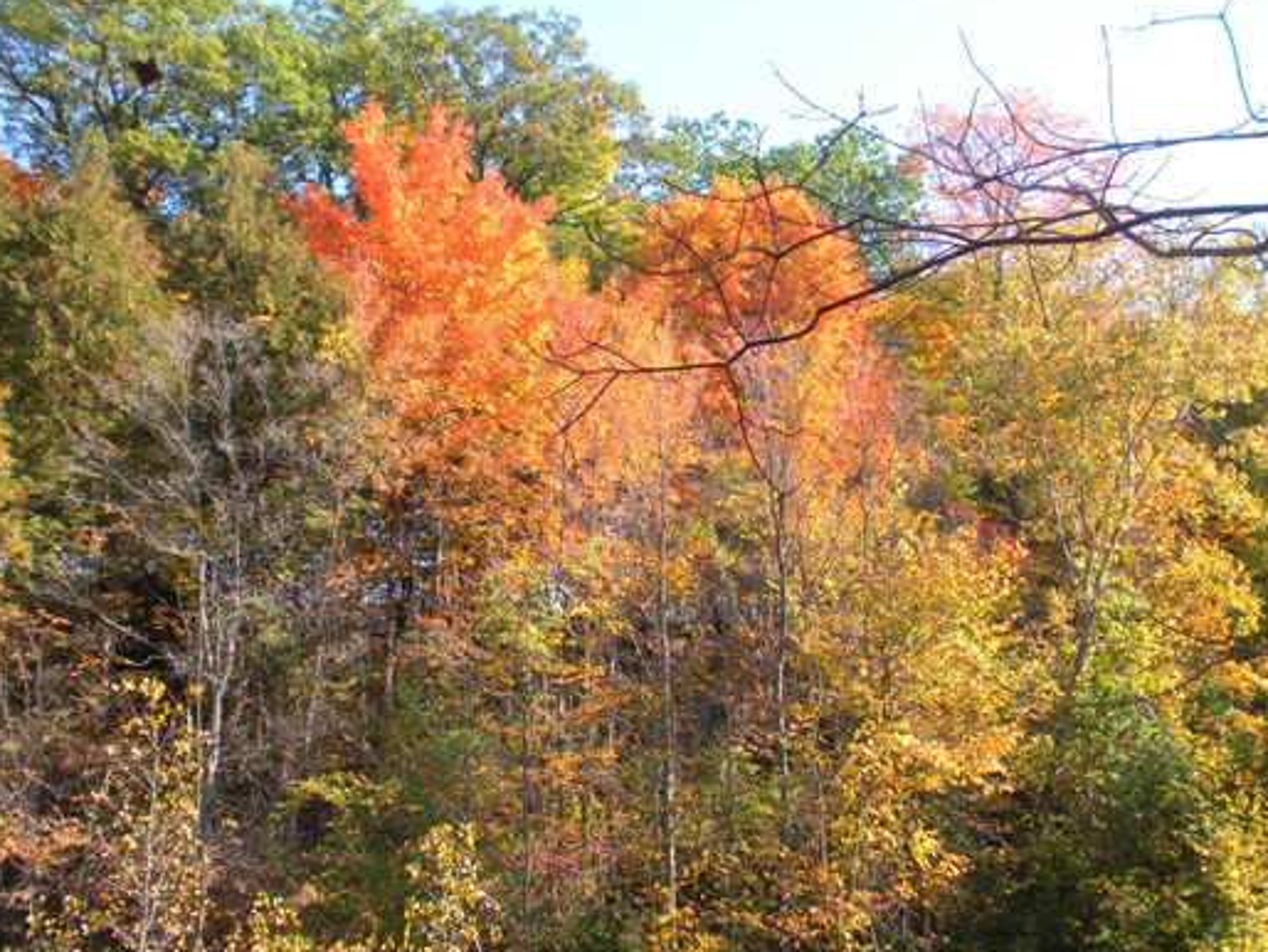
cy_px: 501
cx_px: 612
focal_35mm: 42
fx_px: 1539
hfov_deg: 44.8
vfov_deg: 34.4
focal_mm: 6.3
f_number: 3.5
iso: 64
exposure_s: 1/161
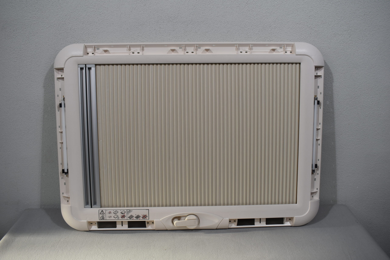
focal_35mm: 30
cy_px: 130
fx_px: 325
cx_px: 195
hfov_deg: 61.9
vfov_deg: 43.6
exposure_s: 1/125
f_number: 5.6
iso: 200
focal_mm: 20
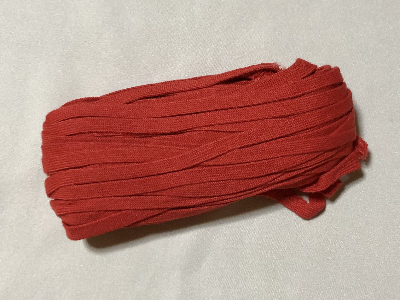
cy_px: 150
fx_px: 324
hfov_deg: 63.4
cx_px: 200
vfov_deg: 49.8
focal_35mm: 28
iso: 40
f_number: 1.8
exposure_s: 1/20
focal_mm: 3.99
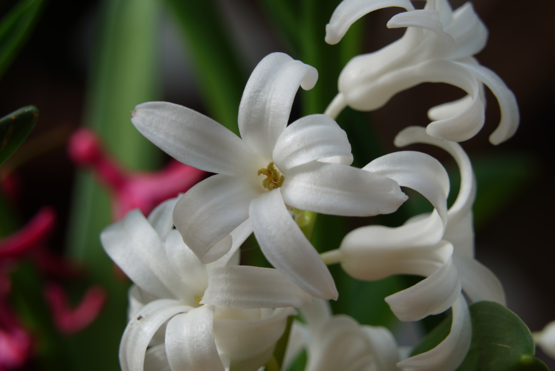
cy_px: 186
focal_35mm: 240
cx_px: 278
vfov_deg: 5.7
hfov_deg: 8.6
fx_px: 3702
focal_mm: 240
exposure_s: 1/40
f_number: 10
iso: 64
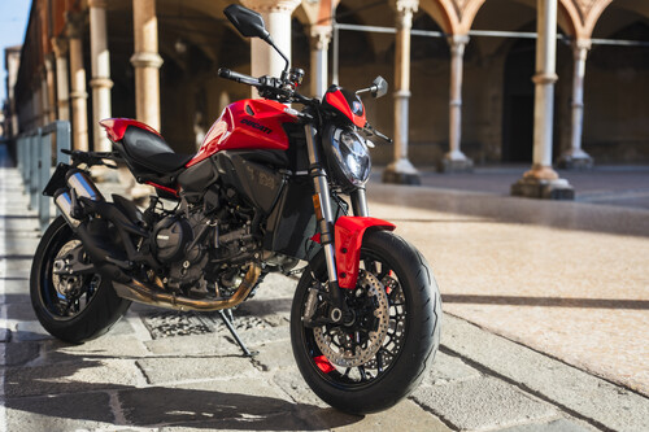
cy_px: 216
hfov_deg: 45.4
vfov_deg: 31.2
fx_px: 775
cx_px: 324
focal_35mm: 43
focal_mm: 43
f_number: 2
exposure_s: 1/1600
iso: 100
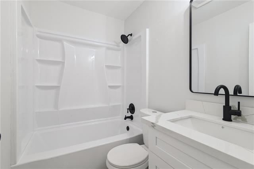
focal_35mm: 16
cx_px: 127
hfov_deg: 96.8
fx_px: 113
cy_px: 84
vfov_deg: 73.7
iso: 400
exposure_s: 1/6
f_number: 13
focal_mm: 16
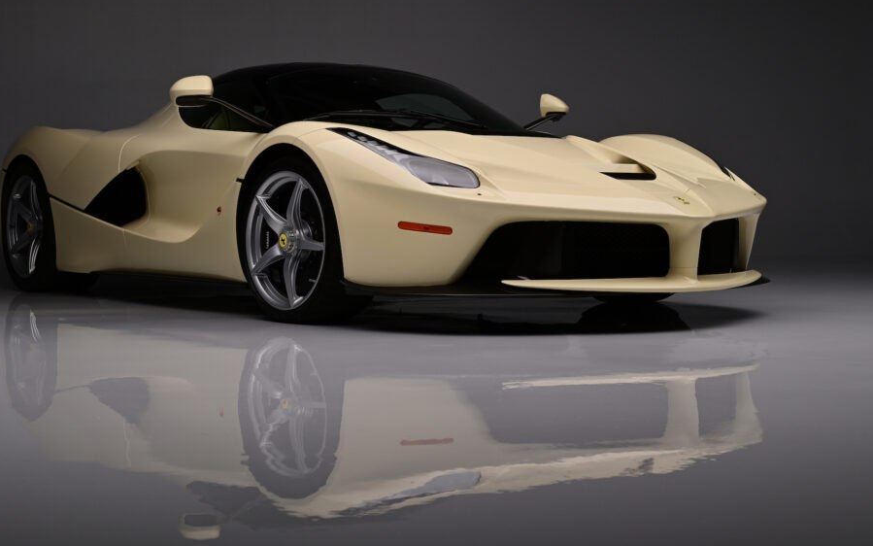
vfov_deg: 22.4
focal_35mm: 58
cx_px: 380
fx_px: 1380
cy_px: 279
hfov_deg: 35.1
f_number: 8
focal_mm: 50
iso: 200
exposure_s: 1/200
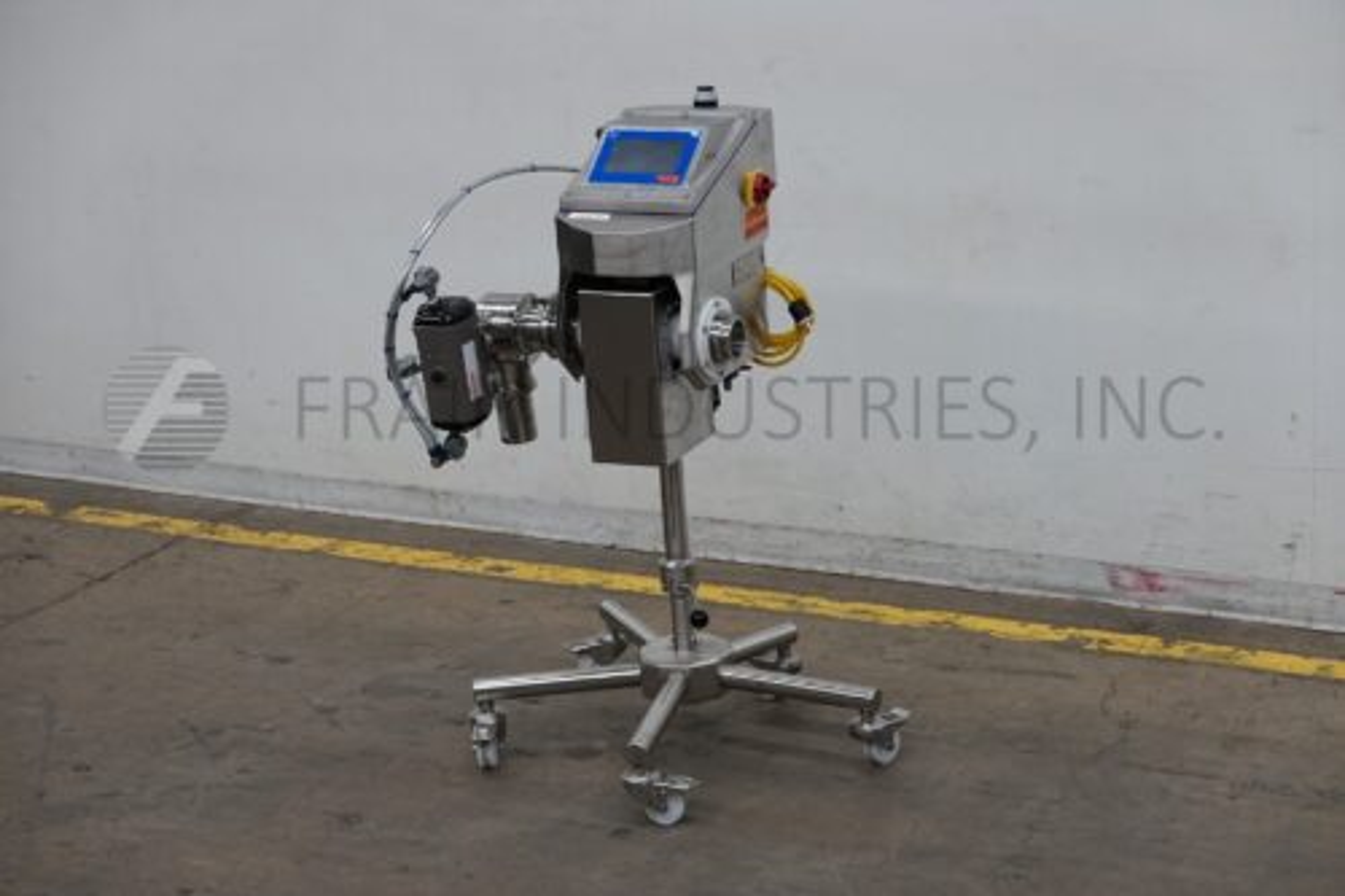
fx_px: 3100
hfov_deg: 24.5
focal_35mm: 83
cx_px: 672
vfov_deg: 16.4
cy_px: 448
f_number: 4
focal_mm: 30.26
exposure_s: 1/100
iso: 400
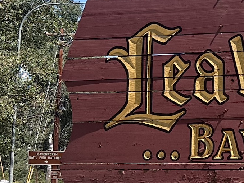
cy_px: 72
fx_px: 973
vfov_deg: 10.8
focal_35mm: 138
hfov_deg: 13.5
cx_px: 362
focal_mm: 5.7
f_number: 1.5
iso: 50
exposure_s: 1/2915
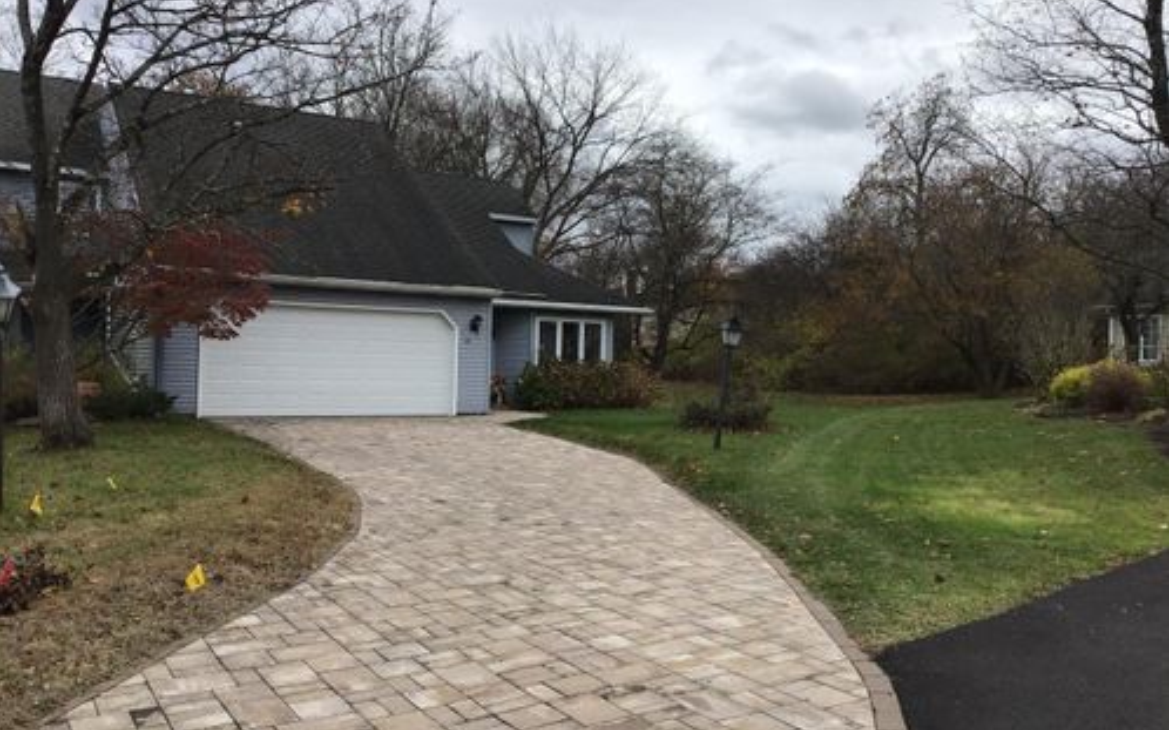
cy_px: 349
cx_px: 584
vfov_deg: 38.3
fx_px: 1051
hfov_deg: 58.2
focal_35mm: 33
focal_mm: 3.3
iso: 25
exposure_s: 1/622
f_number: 2.4
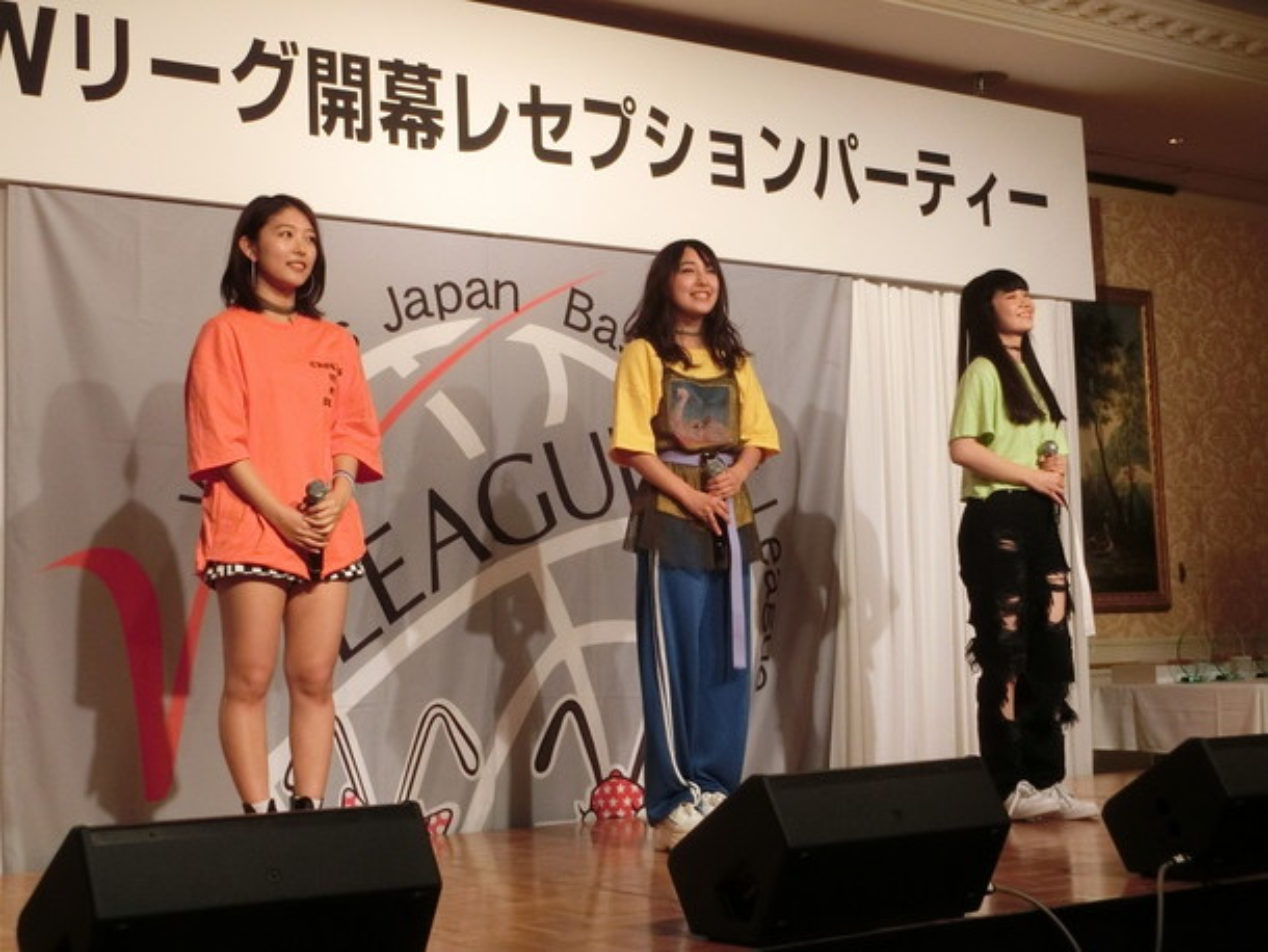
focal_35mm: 52
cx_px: 634
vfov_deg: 28.1
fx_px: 1906
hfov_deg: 36.8
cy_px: 476
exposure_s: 1/50
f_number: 4.7
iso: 640
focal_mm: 9.3
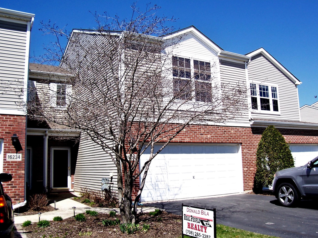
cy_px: 120
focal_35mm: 35
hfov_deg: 52.6
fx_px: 322
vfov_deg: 40.7
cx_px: 161
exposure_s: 1/250
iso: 80
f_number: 5.6
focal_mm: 5.6
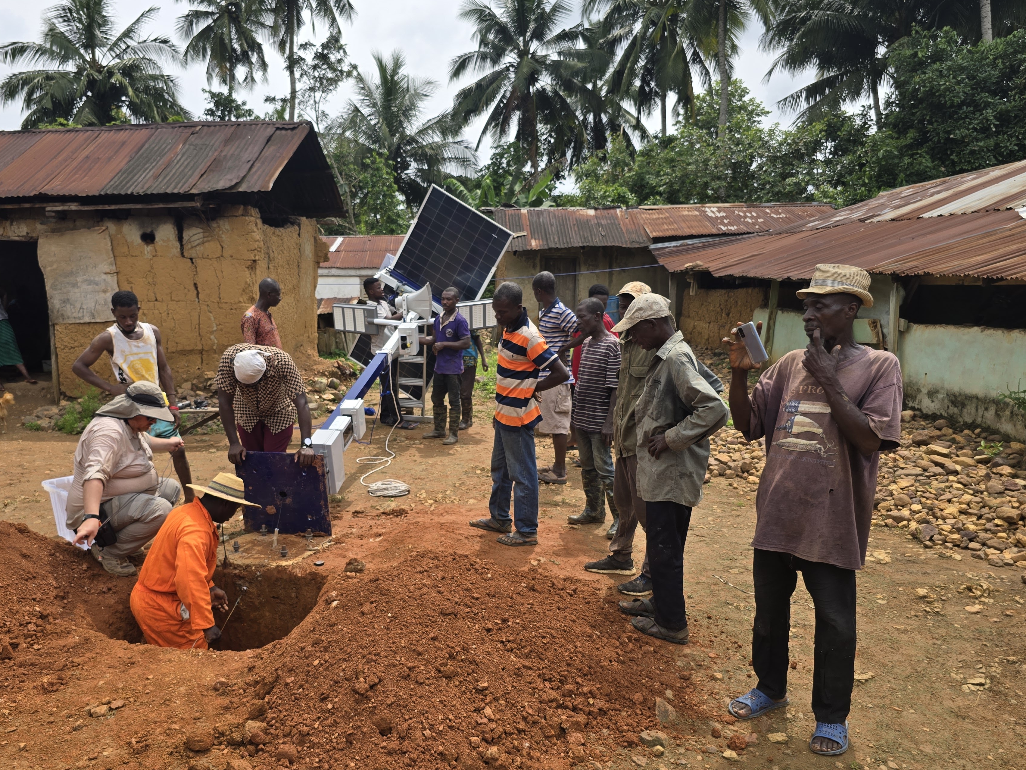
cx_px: 440
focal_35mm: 27
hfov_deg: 65.0
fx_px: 800
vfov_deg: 51.1
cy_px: 448
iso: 12
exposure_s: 1/544
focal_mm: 6.3
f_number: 1.7
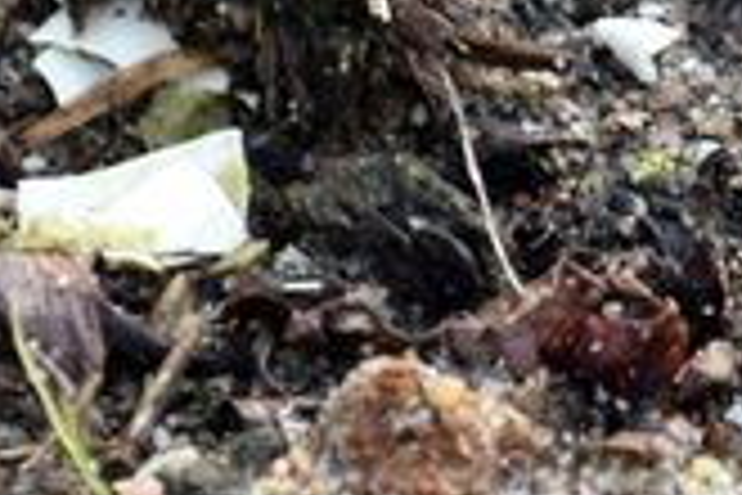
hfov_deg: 2.7
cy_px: 256
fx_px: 15734
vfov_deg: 1.8
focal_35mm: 763
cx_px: 1174
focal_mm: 105
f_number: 5.6
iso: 800
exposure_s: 1/125
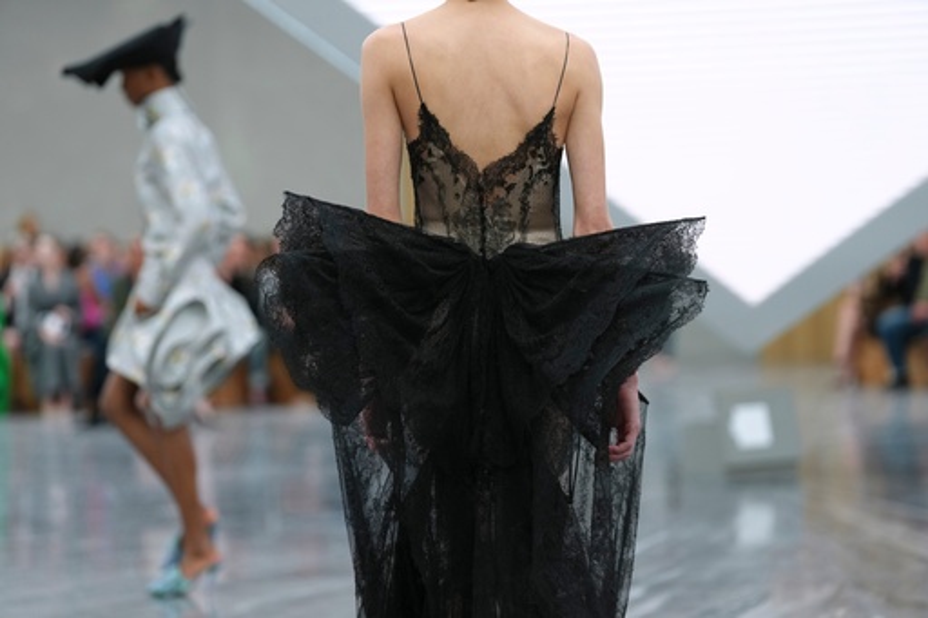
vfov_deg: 11.0
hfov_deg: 16.5
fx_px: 3195
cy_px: 309
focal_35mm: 124
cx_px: 464
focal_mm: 124
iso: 1000
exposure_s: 1/1250
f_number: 2.8
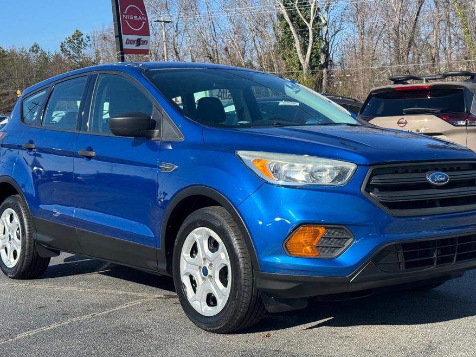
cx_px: 241
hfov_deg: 34.4
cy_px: 167
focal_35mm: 56
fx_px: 770
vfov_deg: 26.1
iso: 64
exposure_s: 1/2717
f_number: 1.78
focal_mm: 6.76
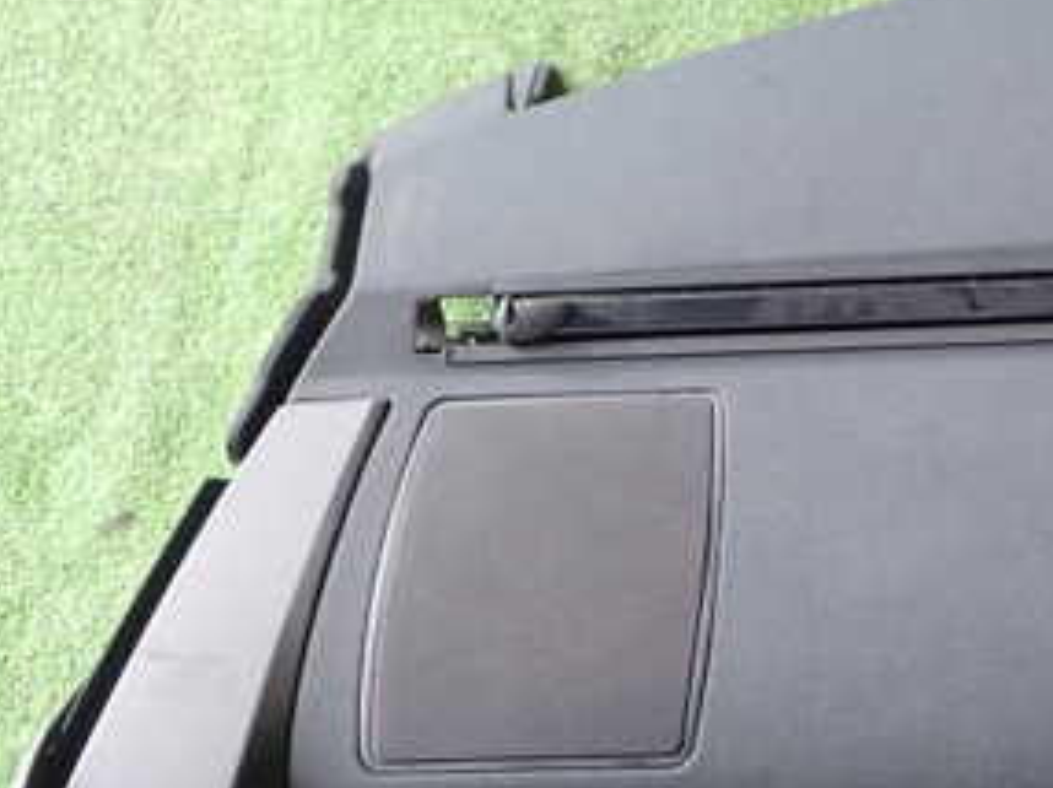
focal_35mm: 63
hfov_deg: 29.7
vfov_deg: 23.1
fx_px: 1915
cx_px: 902
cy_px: 563
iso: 160
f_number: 2.3
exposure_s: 1/60
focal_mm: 5.4
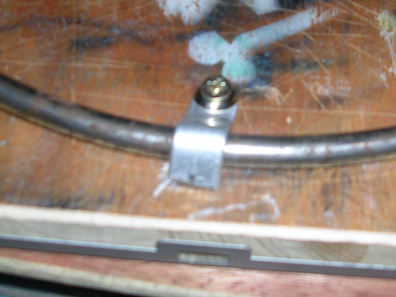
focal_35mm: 67
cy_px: 68
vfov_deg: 21.7
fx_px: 766
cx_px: 266
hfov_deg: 28.8
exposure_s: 1/60.1
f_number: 2.8
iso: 50
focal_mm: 5.8
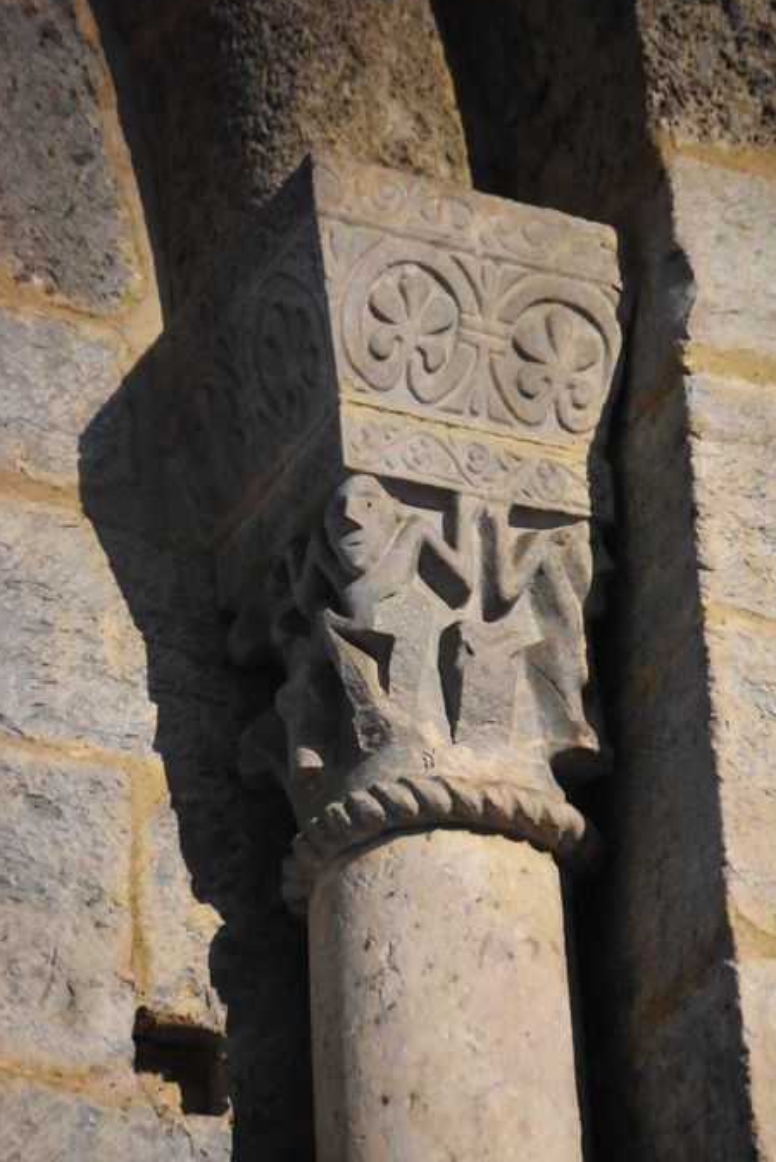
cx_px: 396
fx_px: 6040
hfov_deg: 7.4
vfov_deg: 11.0
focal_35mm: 187
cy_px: 579
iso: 12800
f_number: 4.8
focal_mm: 120
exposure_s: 1/125
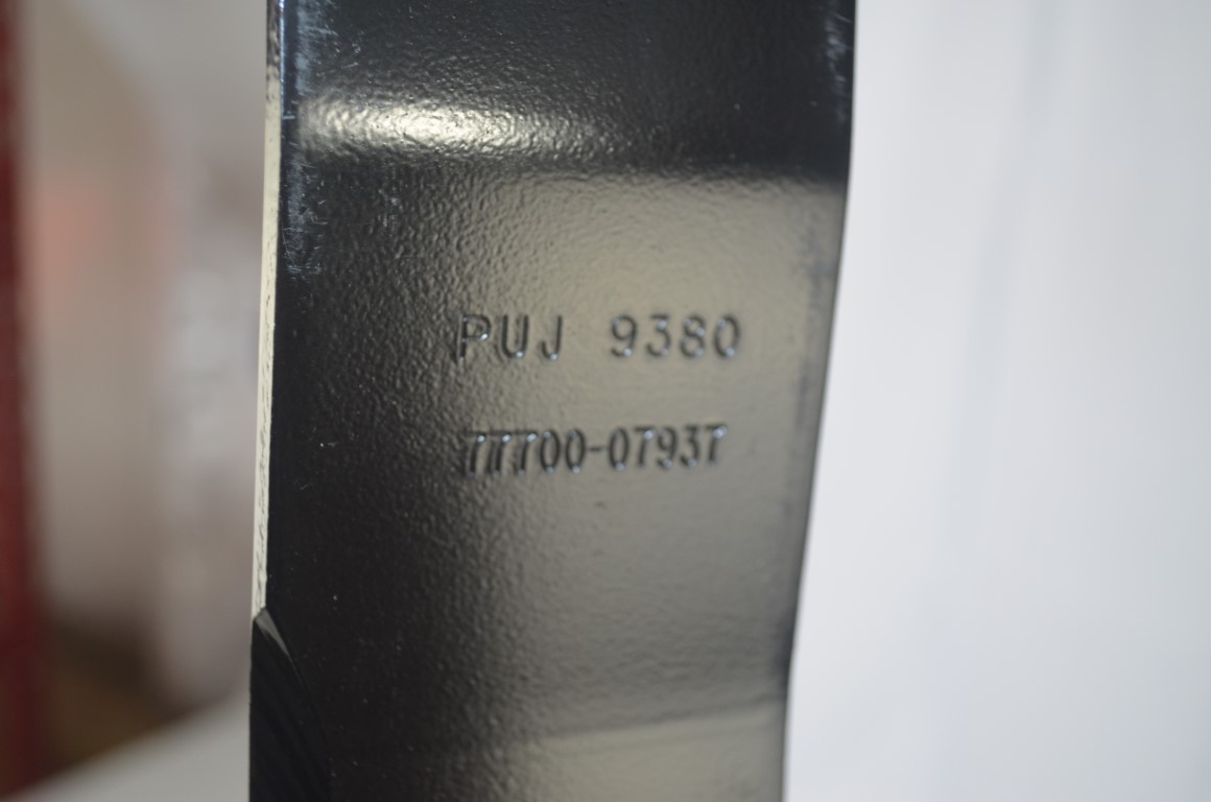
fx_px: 1510
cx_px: 606
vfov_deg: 29.7
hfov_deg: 43.7
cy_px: 401
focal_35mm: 45
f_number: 4.5
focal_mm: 30
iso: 500
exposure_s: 1/60
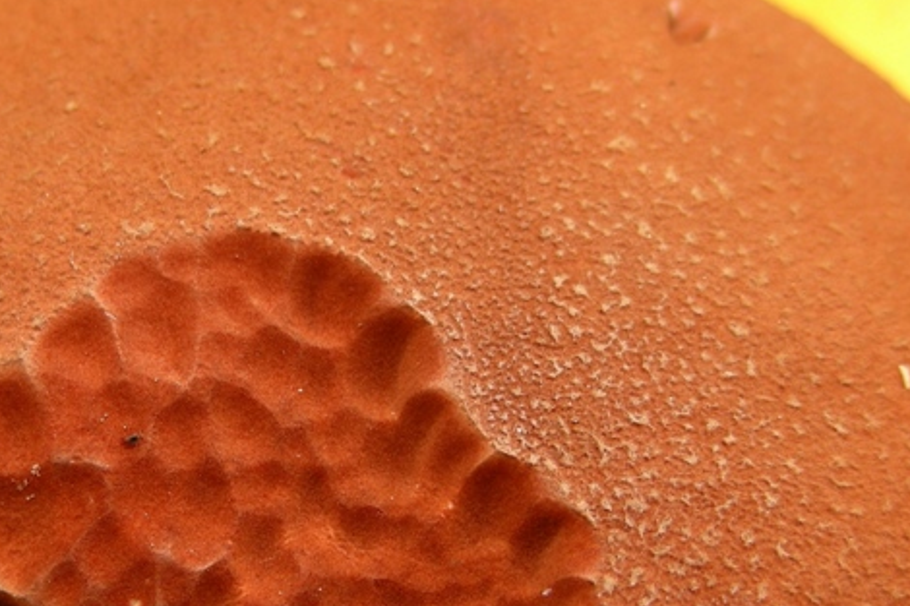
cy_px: 505
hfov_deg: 16.5
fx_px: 3133
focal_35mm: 124
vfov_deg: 11.0
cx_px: 248
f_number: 3.5
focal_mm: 11.7
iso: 50
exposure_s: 1/29.8
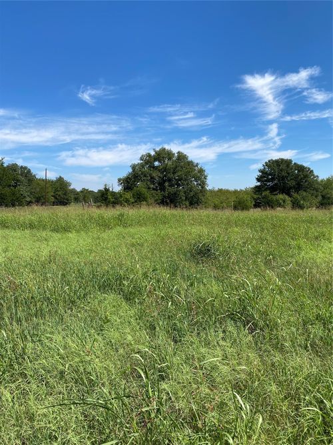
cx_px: 166
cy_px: 222
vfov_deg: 67.3
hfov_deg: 53.0
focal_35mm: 26
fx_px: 334
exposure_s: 1/2688
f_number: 1.8
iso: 32
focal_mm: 4.25
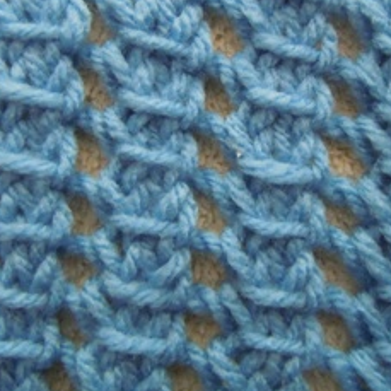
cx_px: 234
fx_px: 639
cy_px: 120
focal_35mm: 50
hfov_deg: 33.9
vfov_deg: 33.6
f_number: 3.5
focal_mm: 5.4
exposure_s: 1/30
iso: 800
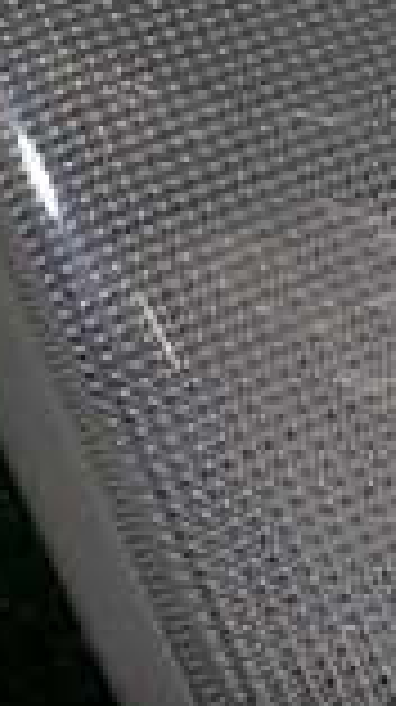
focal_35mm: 104
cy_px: 202
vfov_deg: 20.5
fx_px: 1947
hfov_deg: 10.9
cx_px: 711
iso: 100
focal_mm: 4.5
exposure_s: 1/60
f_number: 2.8
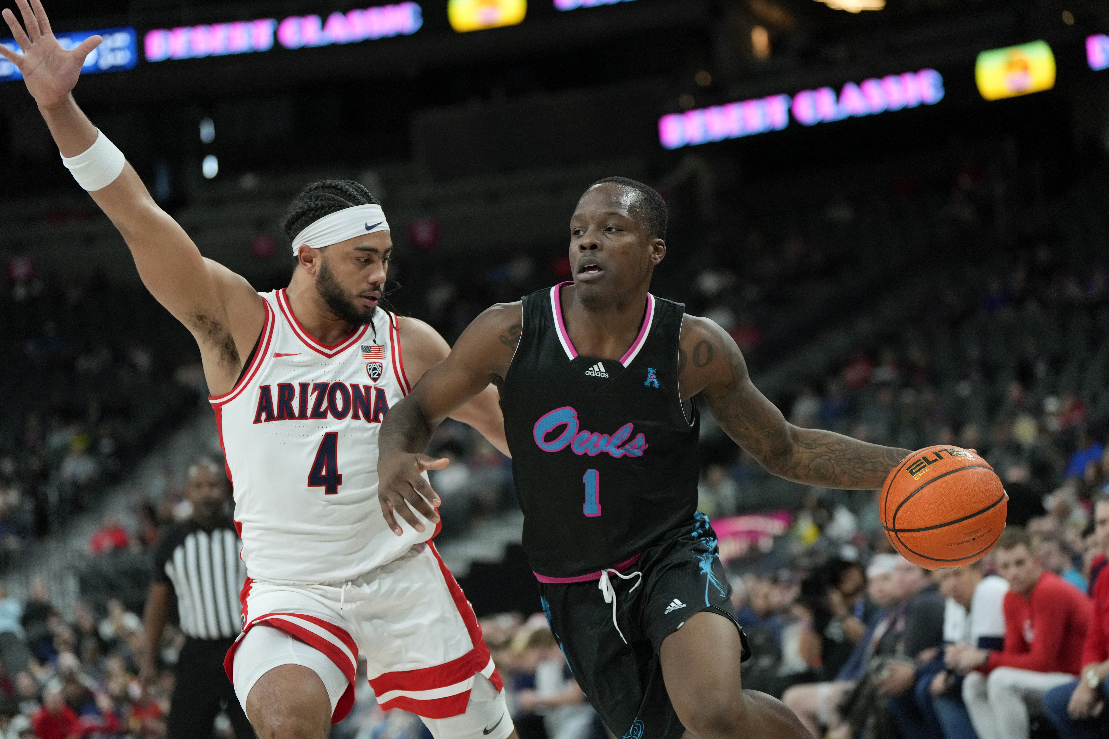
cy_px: 370
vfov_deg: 13.6
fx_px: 3111
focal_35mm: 101
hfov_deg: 20.2
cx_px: 554
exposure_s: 1/1600
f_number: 2.8
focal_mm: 101
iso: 3200
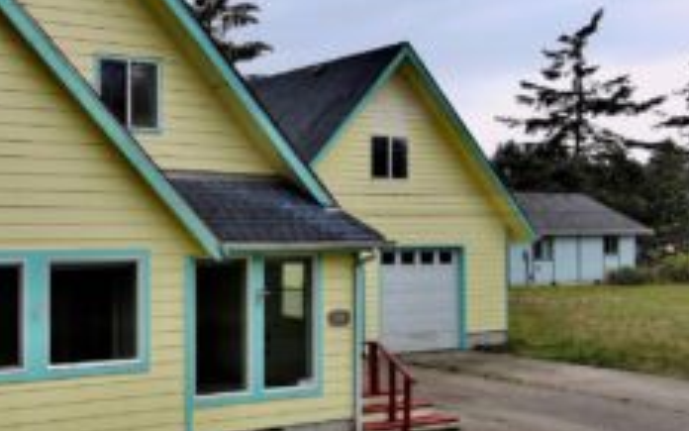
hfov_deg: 37.6
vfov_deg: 25.3
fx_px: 958
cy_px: 224
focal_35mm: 51
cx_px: 104
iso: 100
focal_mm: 10.57
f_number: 2.8
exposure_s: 1/800
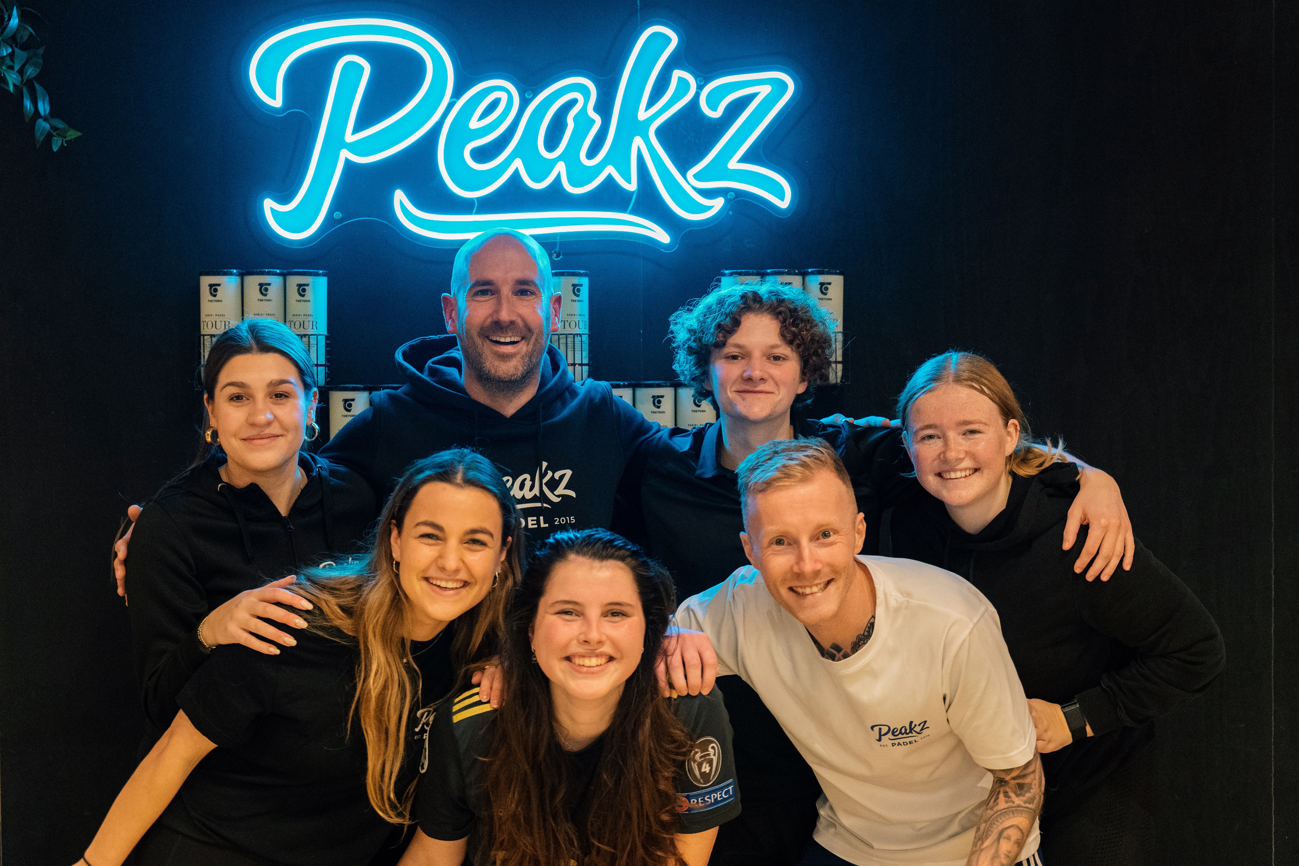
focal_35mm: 54
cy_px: 433
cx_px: 650
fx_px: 1948
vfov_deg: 25.1
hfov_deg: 36.9
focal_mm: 54
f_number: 4
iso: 8000
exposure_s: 1/160
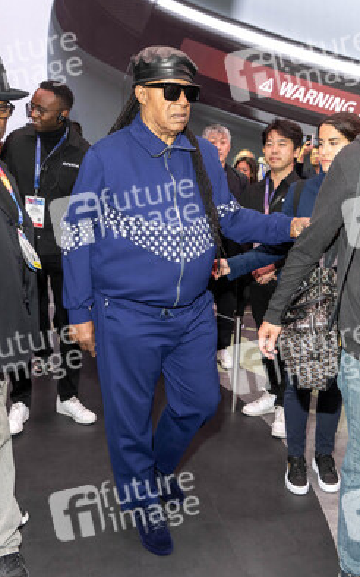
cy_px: 287
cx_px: 167
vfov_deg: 62.9
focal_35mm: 30
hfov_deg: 41.8
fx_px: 471
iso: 800
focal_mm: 29
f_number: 4
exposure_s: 1/200
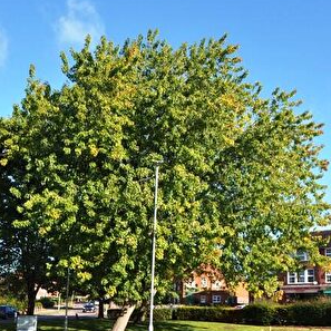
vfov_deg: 37.4
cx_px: 276
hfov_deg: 36.0
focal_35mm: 45
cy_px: 193
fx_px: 487
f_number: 8
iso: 200
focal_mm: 15
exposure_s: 1/250
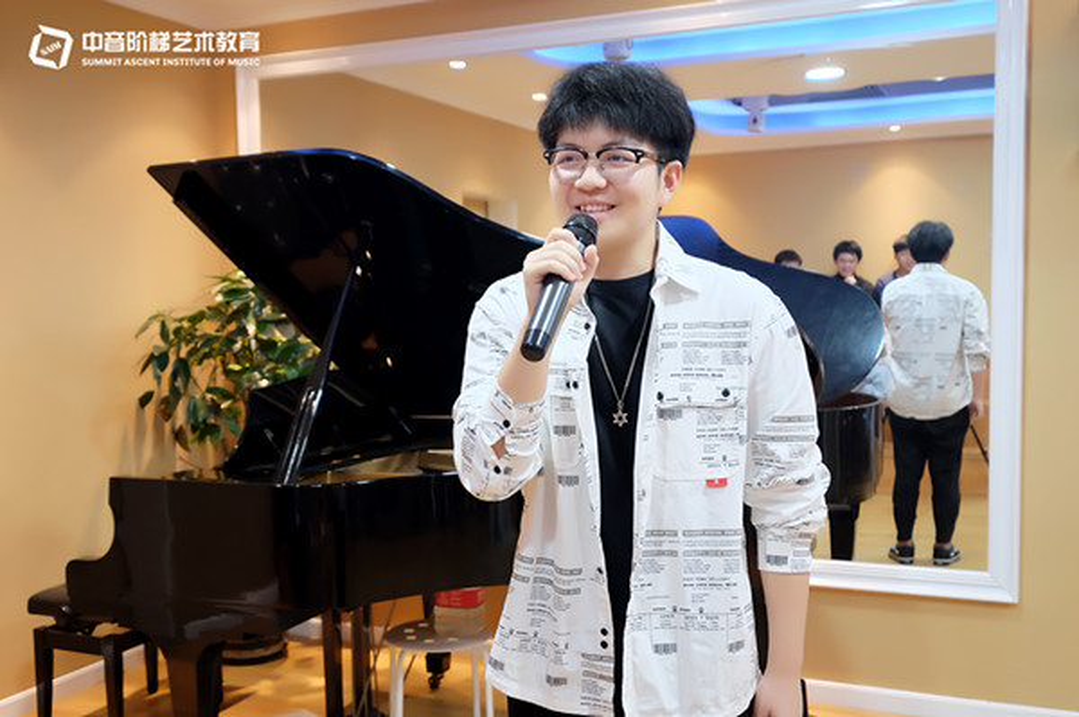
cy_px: 358
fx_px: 1078
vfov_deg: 36.8
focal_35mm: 36
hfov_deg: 53.2
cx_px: 540
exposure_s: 1/50
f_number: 4
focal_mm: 24
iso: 2000
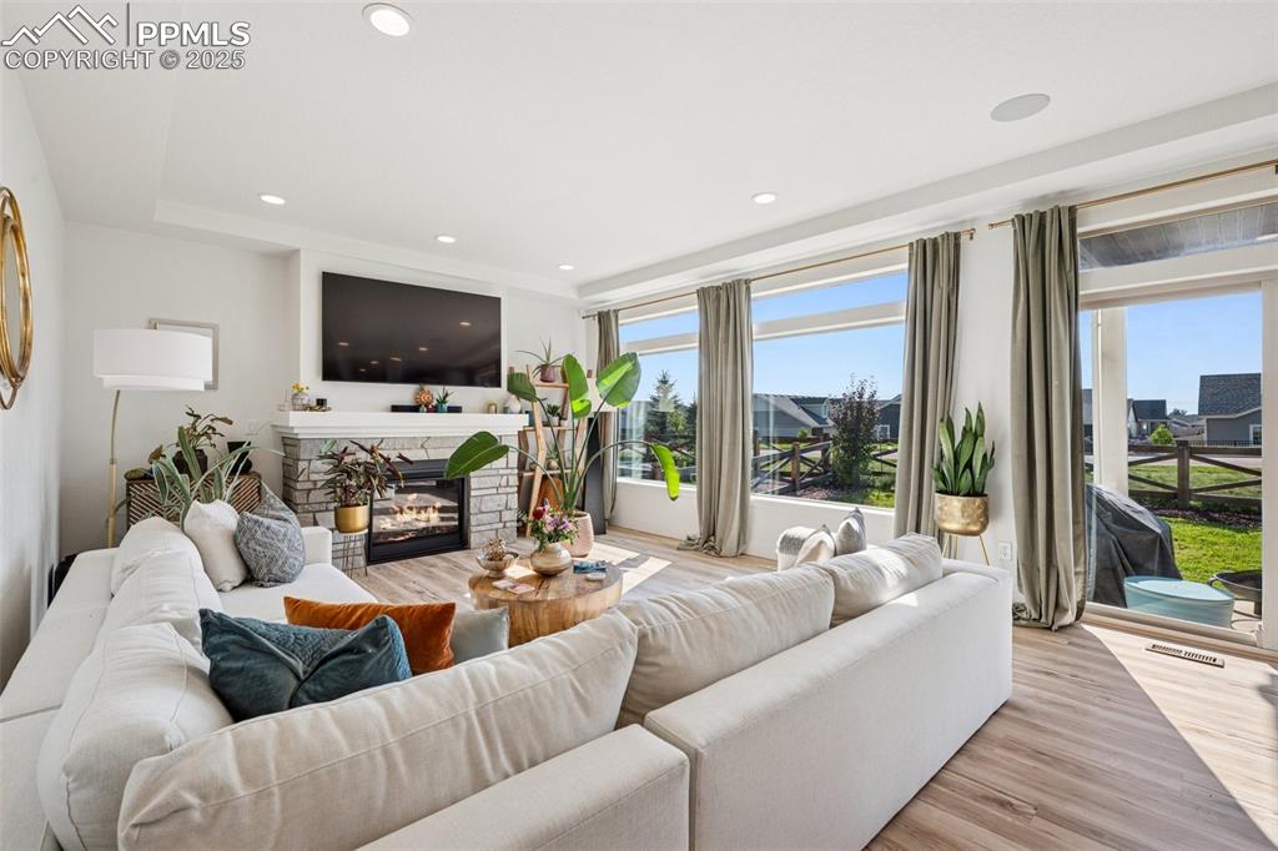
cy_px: 426
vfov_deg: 75.5
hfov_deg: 98.6
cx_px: 639
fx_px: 550
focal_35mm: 16
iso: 100
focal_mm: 15.5
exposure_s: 1/40
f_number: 11
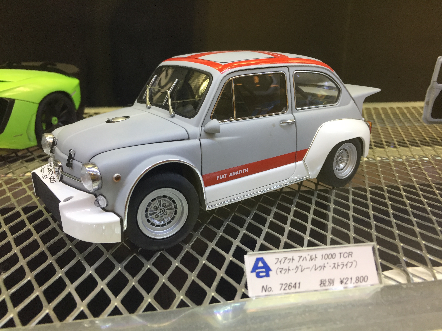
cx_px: 221
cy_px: 166
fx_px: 370
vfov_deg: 48.2
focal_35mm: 29
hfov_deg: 61.7
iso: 32
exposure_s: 1/30
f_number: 2.2
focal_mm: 4.15
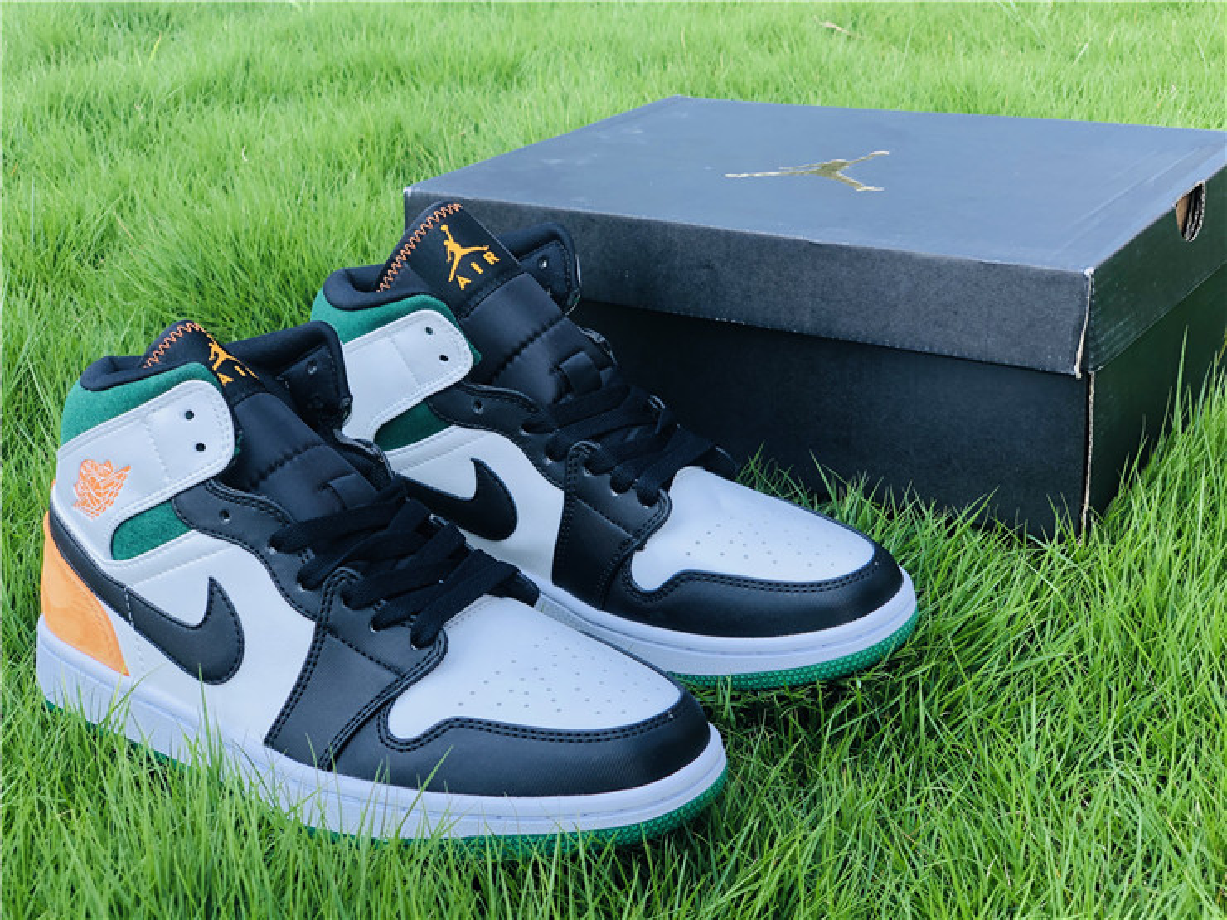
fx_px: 1843
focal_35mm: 52
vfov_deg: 28.0
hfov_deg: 36.8
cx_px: 614
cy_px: 460
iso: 16
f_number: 2.4
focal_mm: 6
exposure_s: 1/195
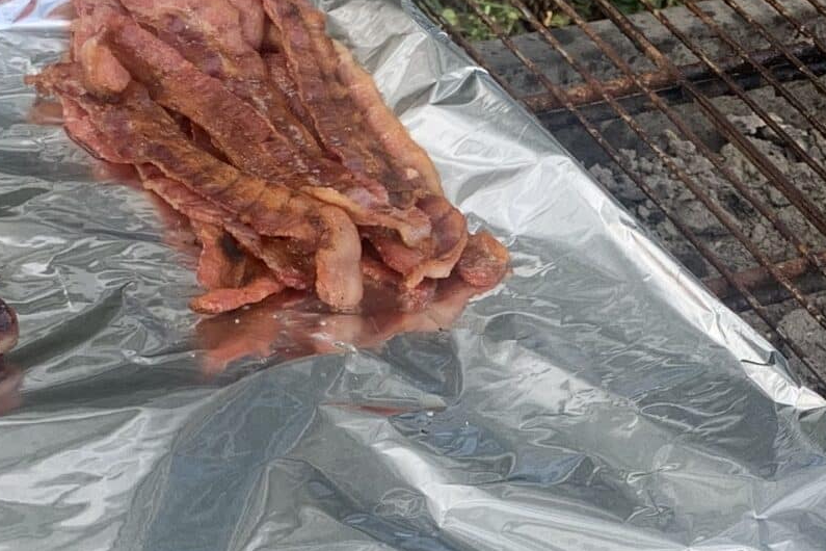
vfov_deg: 13.9
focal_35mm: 98
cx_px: 768
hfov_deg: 20.3
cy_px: 415
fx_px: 2248
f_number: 1.8
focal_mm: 4.25
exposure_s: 1/212
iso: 25
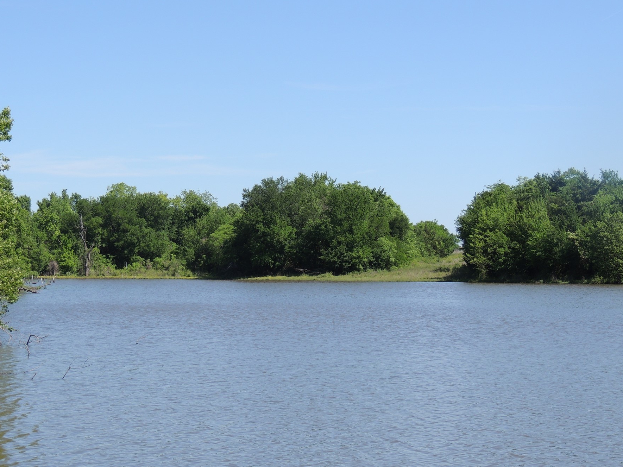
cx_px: 283
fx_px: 1458
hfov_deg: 24.1
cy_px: 253
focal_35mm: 81
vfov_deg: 18.2
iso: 100
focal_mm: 12.4
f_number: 3.9
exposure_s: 1/640
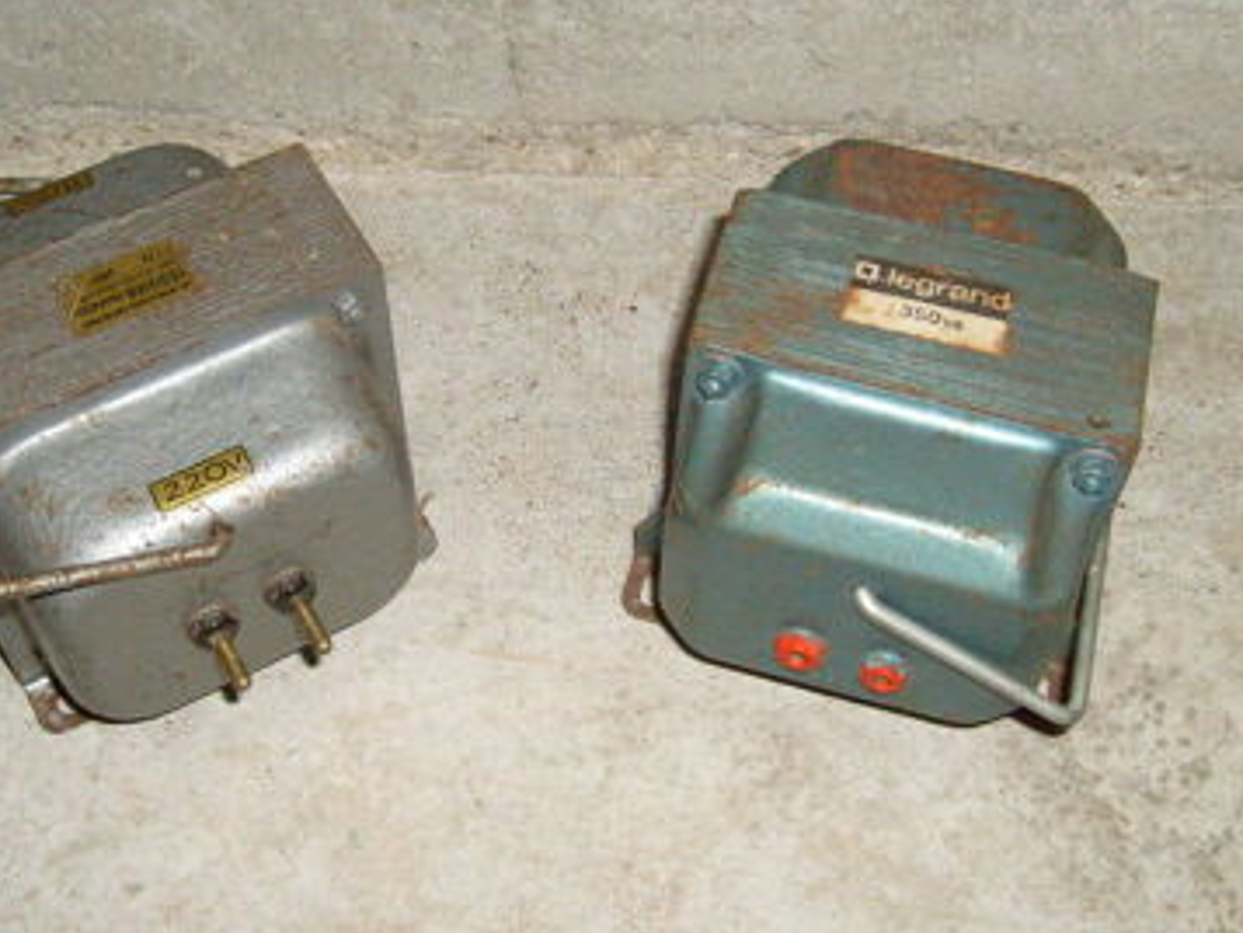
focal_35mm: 47
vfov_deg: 30.9
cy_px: 446
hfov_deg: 40.4
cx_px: 581
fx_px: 1688
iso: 400
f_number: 2.8
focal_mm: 5.8
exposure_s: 1/45
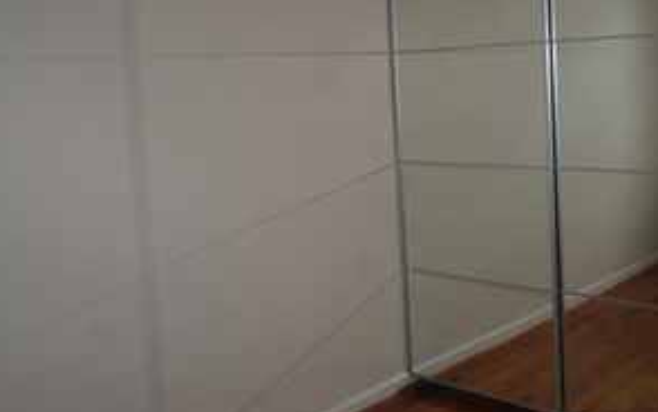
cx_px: 374
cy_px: 131
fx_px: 789
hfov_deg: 45.1
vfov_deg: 29.0
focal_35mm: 44
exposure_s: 1/60
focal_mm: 18
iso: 200
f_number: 5.6
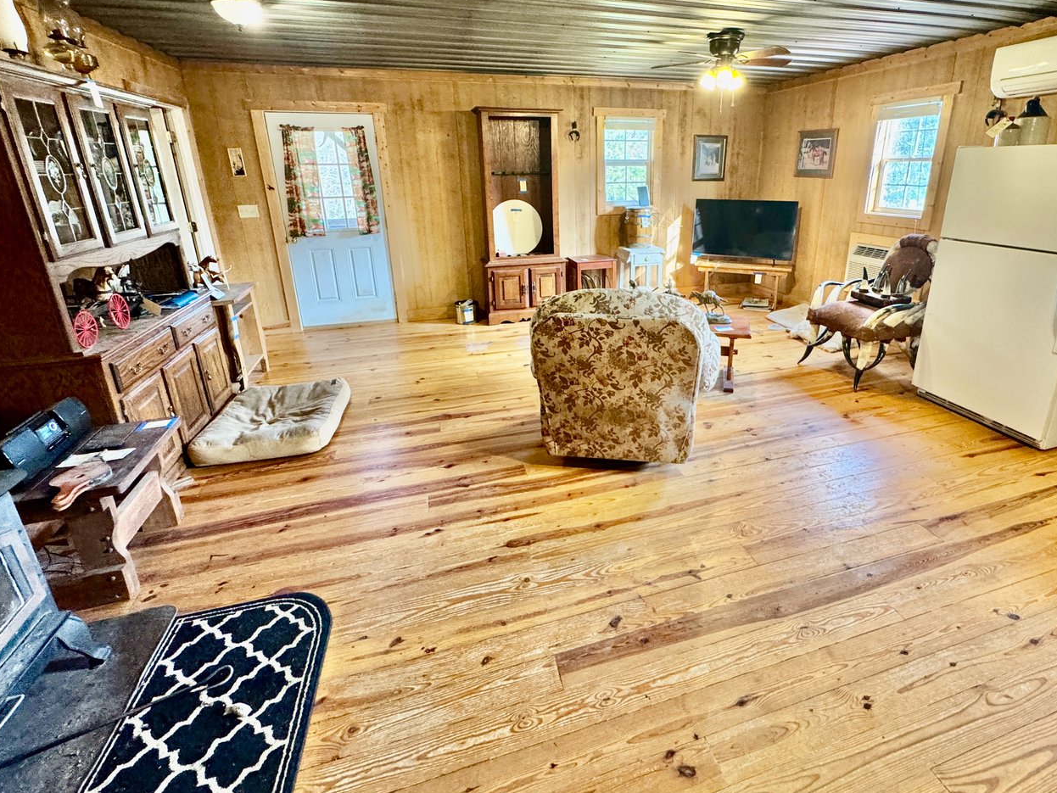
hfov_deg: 90.6
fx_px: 519
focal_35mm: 17
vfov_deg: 74.2
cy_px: 329
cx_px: 592
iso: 500
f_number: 2.2
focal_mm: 2.22
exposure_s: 1/60
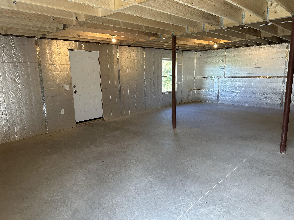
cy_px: 110
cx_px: 147
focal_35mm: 24
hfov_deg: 71.6
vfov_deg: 56.8
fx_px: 204
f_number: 1.78
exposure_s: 1/120
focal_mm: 6.86
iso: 200
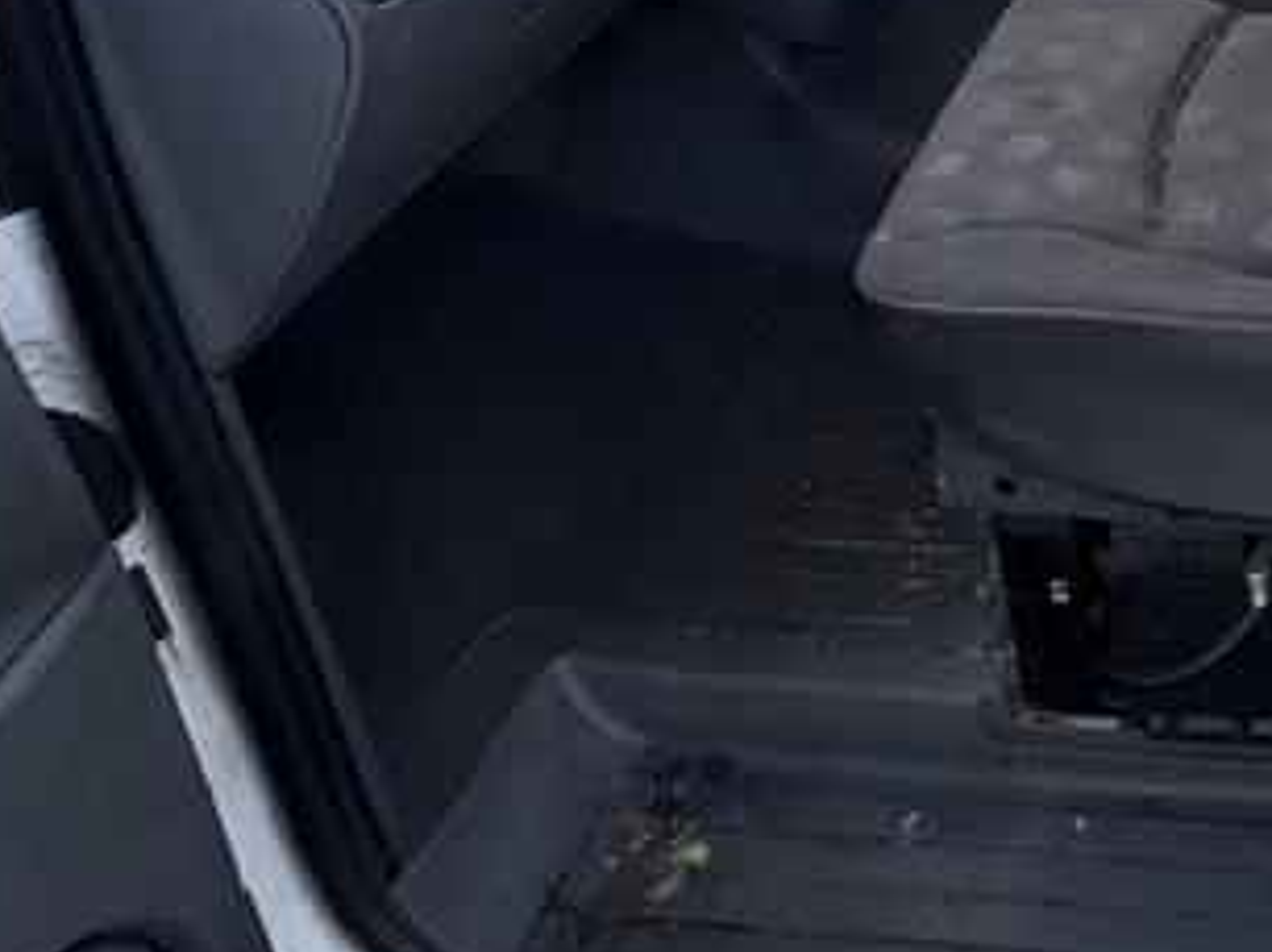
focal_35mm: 41
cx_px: 1409
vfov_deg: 28.1
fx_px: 1505
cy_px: -324
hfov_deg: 37.9
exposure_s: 1/299
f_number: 2.2
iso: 64
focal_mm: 2.22
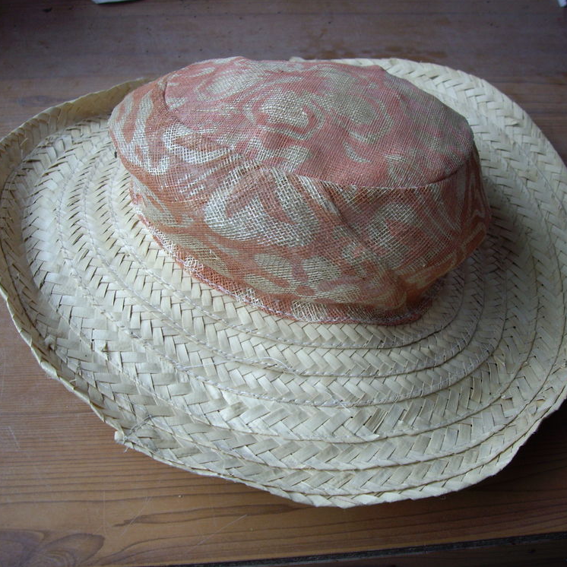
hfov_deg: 37.5
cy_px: 283
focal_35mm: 45
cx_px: 273
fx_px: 834
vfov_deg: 37.6
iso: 64
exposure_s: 1/60
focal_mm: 6.2
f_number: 2.7
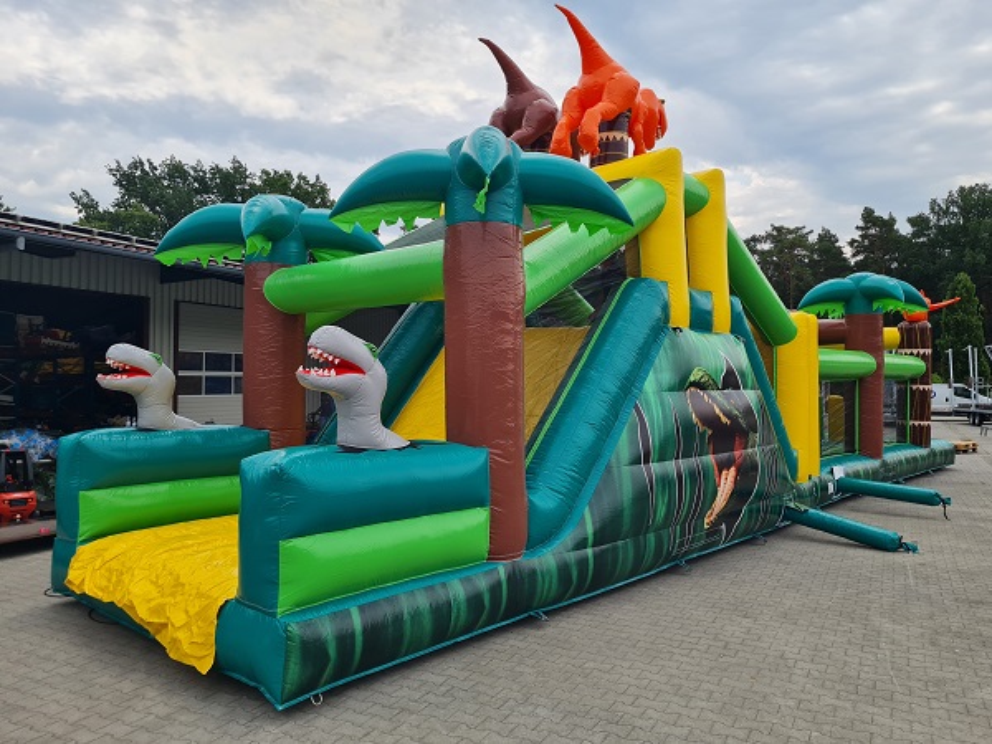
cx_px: 496
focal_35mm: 26
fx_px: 745
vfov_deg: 53.1
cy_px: 372
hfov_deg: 67.3
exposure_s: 1/2264
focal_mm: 5.4
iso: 50
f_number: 1.8
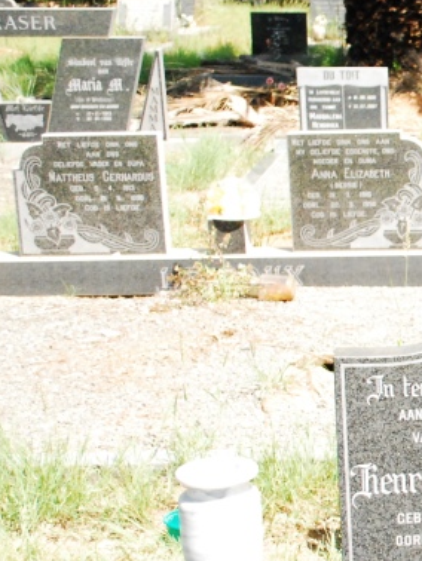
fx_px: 1396
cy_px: 341
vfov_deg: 22.7
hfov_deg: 15.4
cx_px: 695
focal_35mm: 86
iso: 1600
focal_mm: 22
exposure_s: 1/4000
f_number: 4
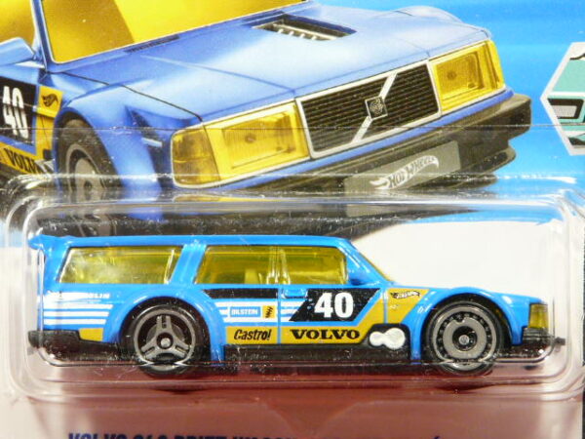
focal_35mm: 153
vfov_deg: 9.7
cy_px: 220
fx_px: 2586
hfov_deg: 12.9
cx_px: 292
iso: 200
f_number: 3.6
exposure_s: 1/30
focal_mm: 15.8
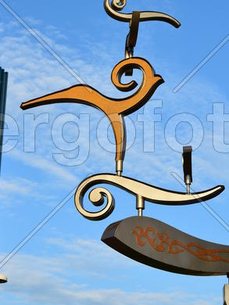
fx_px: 793
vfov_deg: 21.7
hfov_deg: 16.4
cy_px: 133
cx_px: 132
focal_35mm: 90
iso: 100
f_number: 7.1
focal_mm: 42
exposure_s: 1/200
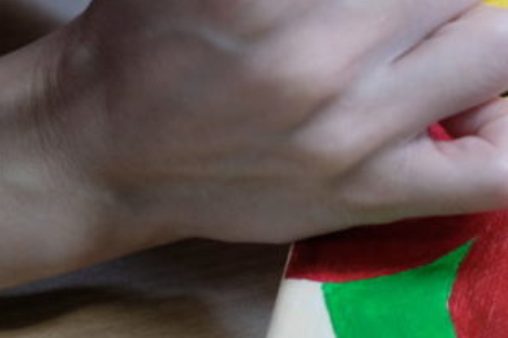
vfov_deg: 6.7
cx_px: 612
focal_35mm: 203
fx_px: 2863
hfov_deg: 10.0
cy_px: 44
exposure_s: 1/125
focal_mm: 55
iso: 1600
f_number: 4
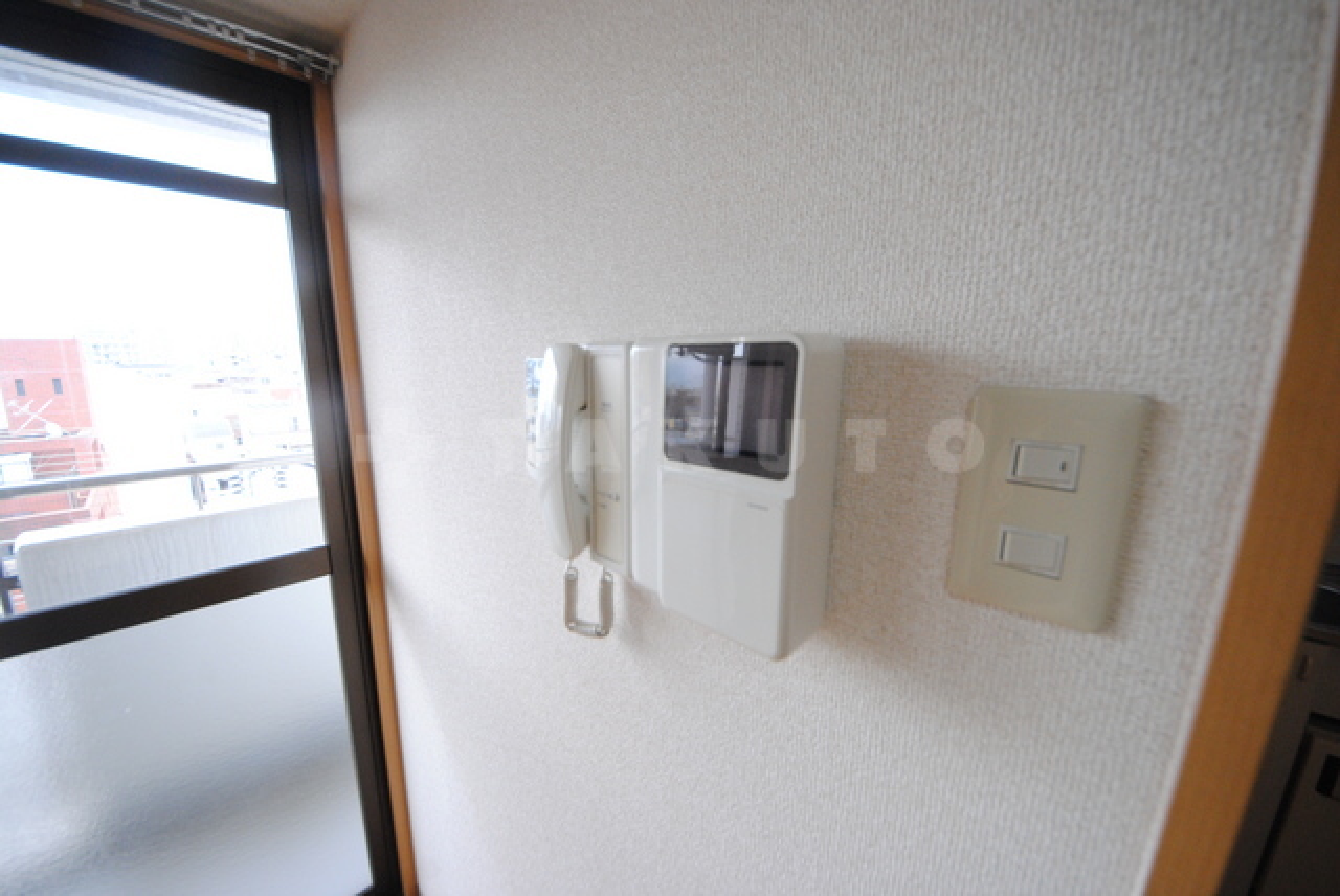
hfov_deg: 112.6
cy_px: 448
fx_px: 447
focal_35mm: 12
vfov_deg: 90.1
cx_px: 670
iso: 800
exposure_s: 1/125
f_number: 5
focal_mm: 8
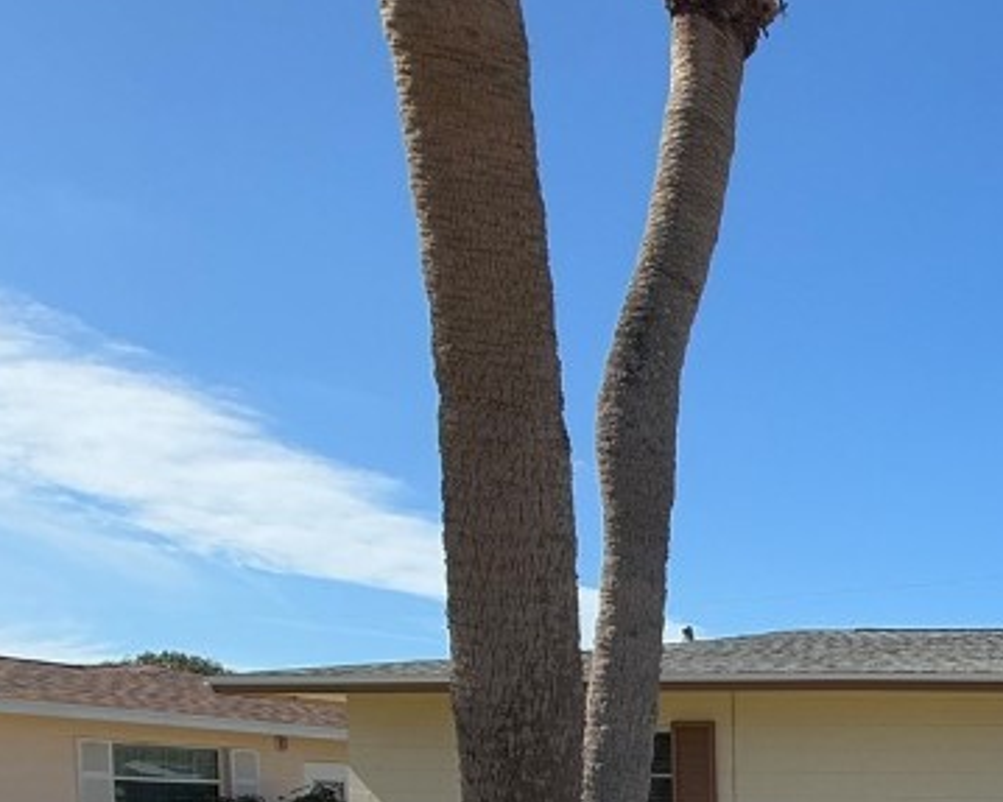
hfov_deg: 33.1
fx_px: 1157
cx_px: 1333
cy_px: 905
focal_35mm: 39
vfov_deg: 32.9
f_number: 2.2
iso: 50
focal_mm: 2.22
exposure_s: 1/1534
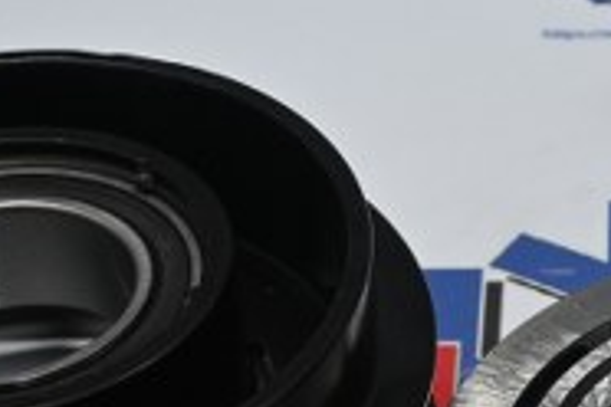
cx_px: 693
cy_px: 238
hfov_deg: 12.5
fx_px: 2735
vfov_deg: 8.5
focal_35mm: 161
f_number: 4.2
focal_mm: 25
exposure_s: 1/125
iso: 560
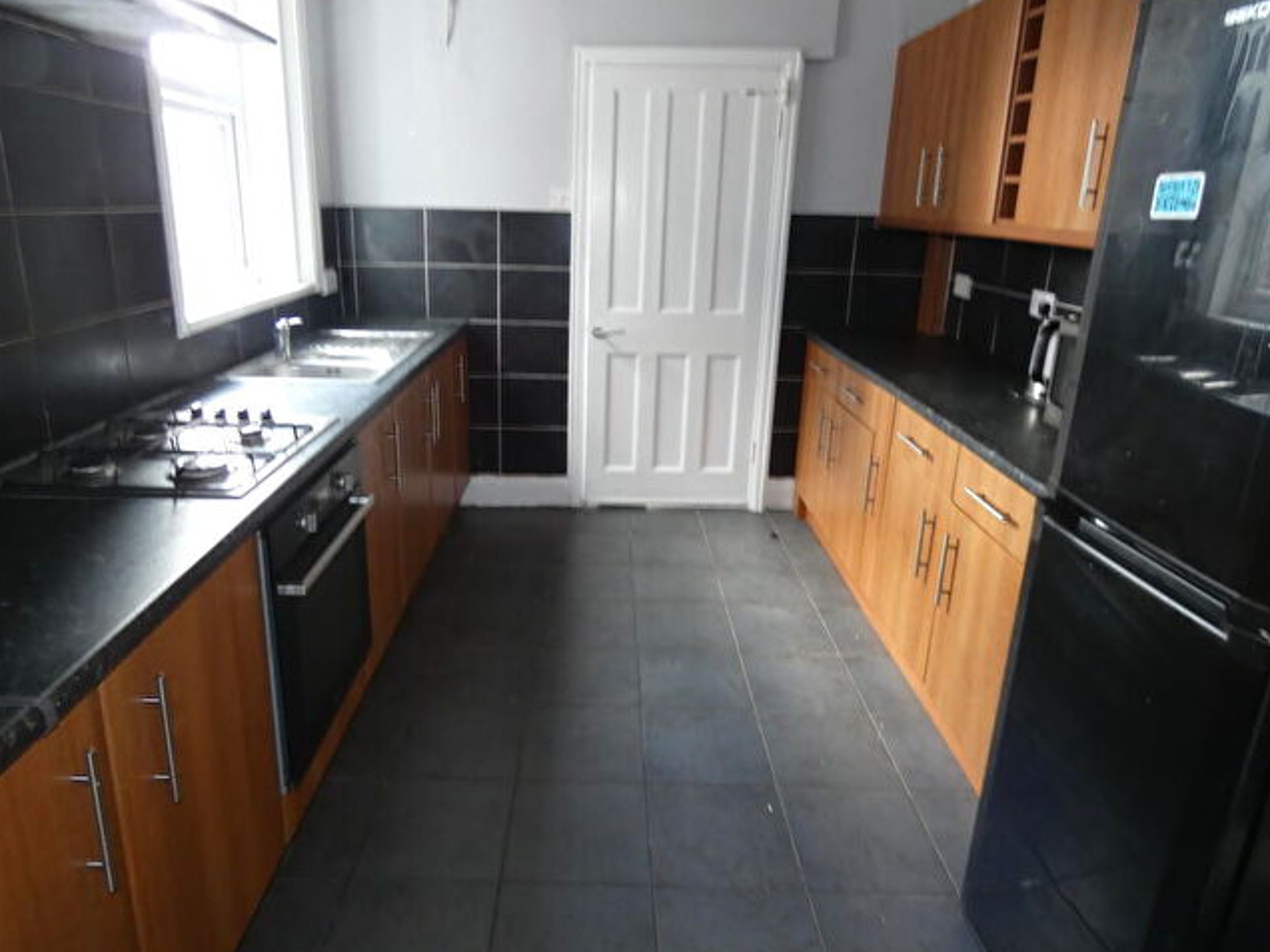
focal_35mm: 22
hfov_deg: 76.3
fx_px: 807
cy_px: 432
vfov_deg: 61.0
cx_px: 593
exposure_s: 1/20
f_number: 2.8
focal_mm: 3.6
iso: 320
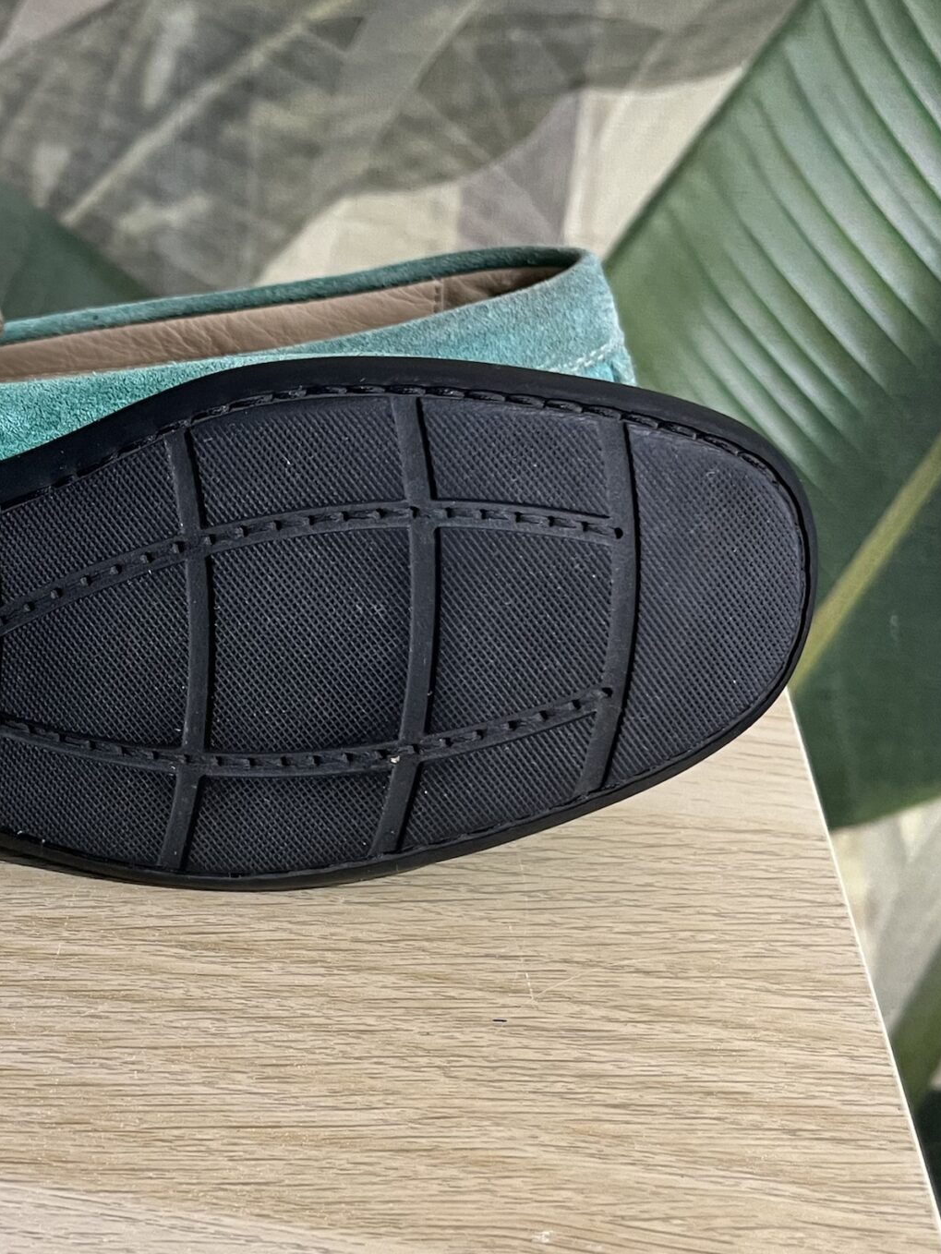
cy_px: 545
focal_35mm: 49
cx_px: 103
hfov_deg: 28.6
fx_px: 1775
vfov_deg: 38.8
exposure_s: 1/50
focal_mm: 5.1
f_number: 1.6
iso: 125
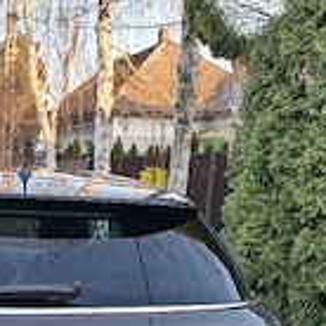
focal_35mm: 59
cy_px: 357
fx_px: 629
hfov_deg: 28.7
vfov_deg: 26.8
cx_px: 87
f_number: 1.8
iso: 50
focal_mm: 5.54
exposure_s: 1/185
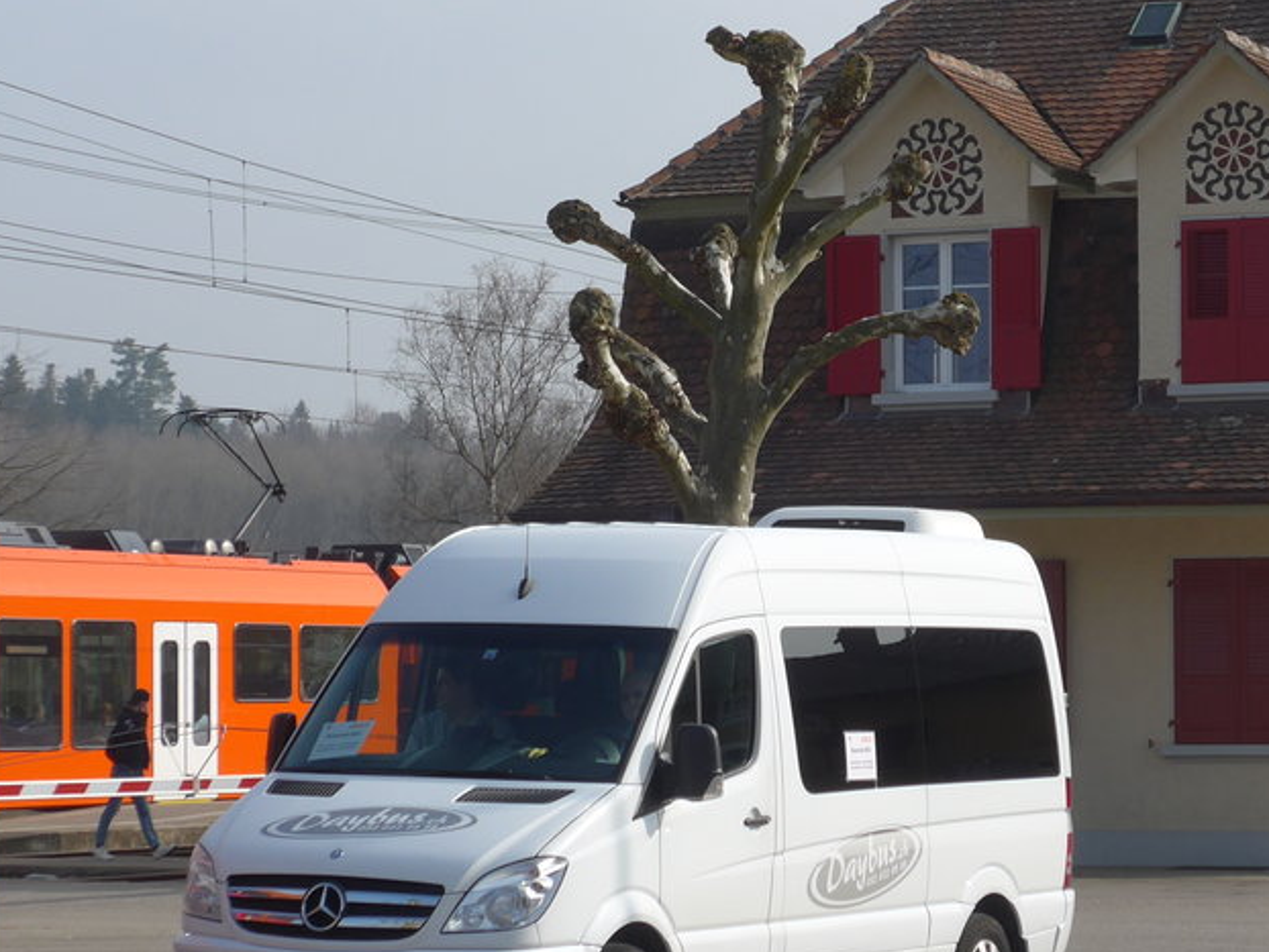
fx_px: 4951
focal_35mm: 135
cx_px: 806
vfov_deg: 11.0
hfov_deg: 14.6
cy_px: 461
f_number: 4.2
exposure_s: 1/800
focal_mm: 15
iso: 80
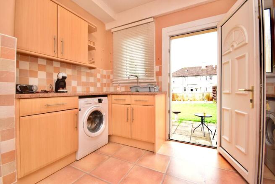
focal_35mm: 15
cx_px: 138
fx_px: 115
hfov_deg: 100.4
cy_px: 92
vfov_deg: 77.4
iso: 800
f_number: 9
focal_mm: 10
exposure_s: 1/80
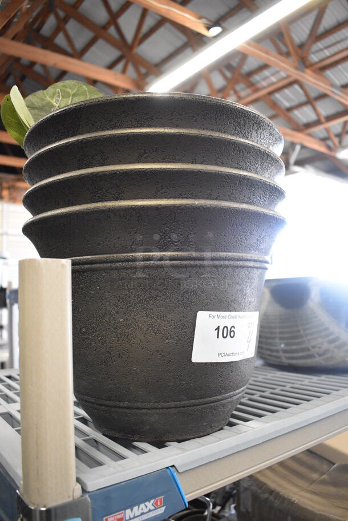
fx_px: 391
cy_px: 260
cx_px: 174
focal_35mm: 27
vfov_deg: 67.3
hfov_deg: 48.0
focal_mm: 18
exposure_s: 1/125
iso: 3200
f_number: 3.5
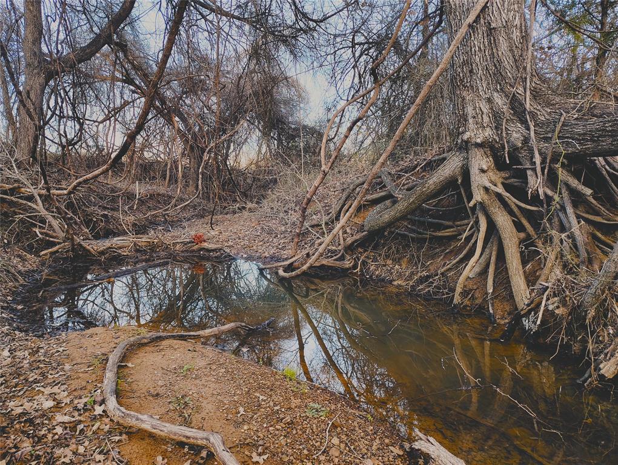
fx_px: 429
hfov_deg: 71.5
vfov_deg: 56.9
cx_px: 309
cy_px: 232
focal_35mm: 24
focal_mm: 5.56
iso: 488
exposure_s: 1/120
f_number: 1.8
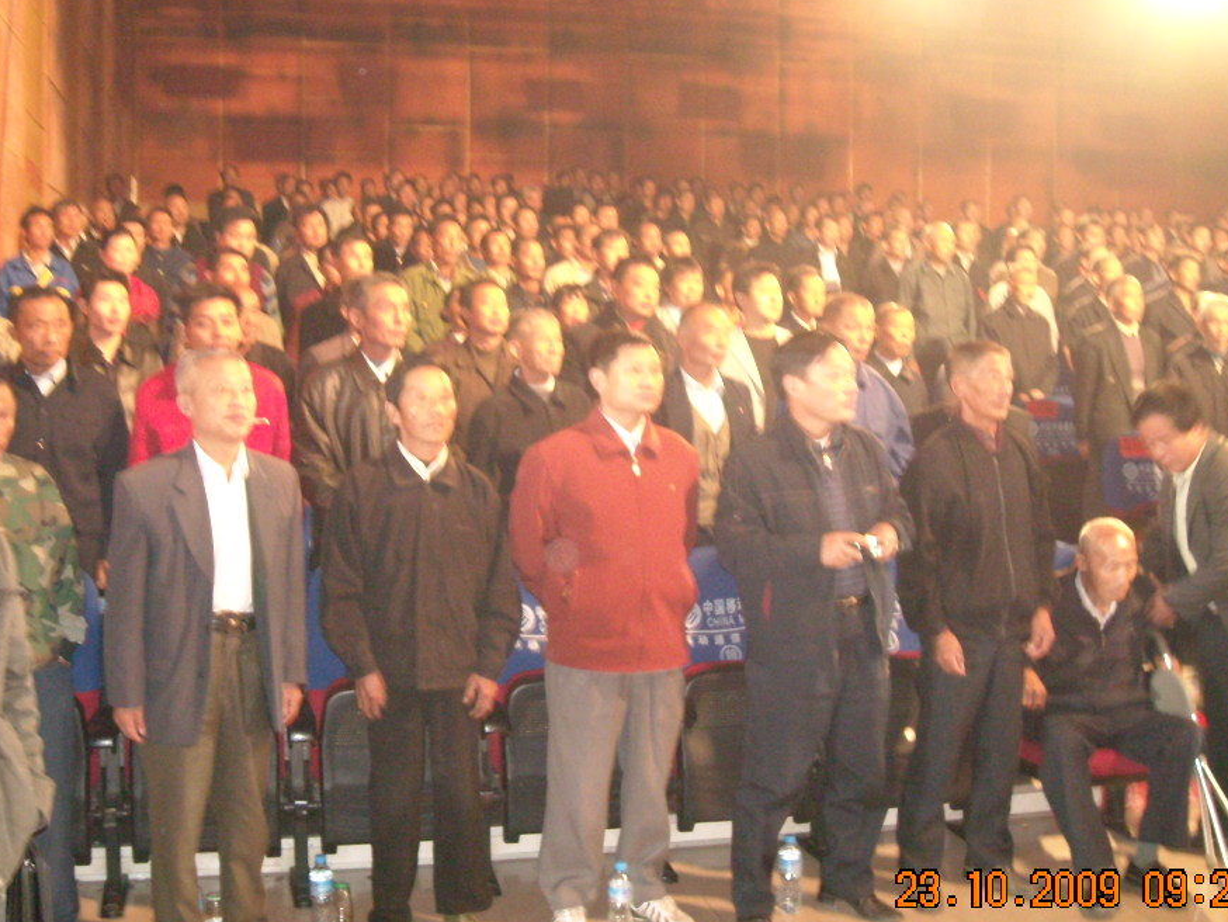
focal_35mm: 41
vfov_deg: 35.2
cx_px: 597
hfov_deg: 45.8
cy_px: 462
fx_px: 1455
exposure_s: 1/8
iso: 644
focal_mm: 5.7
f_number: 2.8
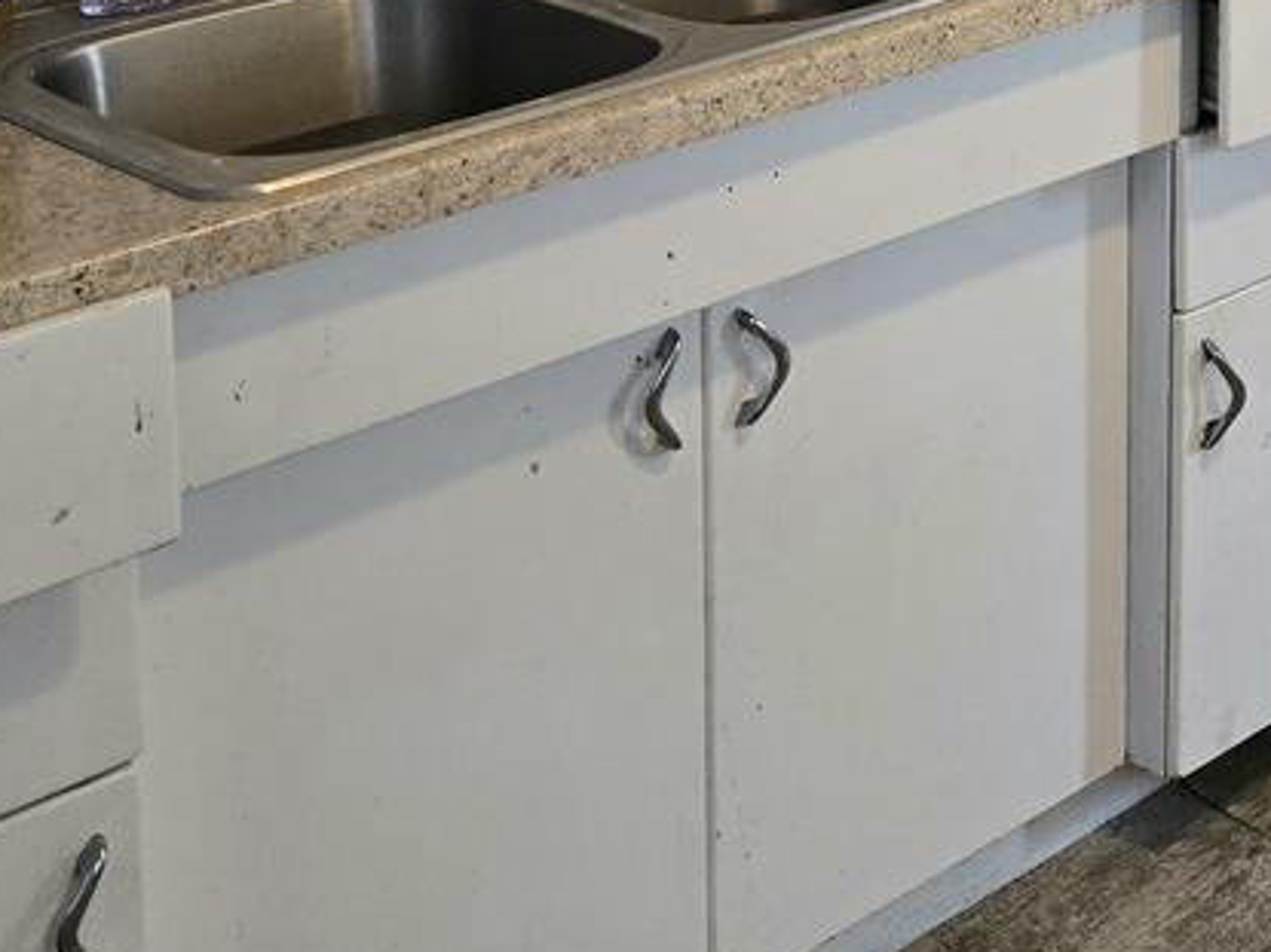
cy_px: -429
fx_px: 2606
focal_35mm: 71
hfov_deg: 24.9
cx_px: 1501
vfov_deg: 18.6
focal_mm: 6.3
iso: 200
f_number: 1.7
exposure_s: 1/120
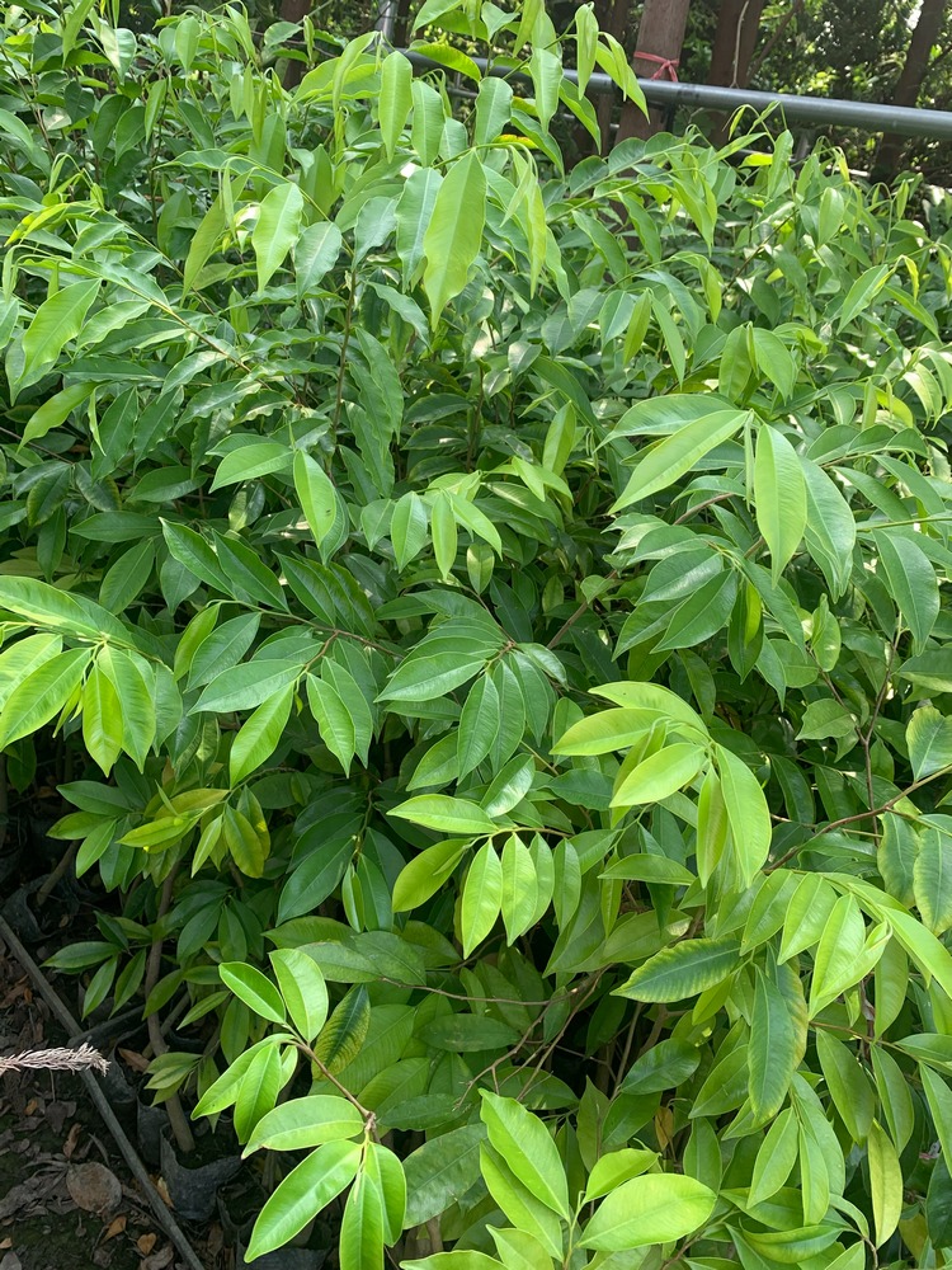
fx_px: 953
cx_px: 476
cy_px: 635
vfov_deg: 67.3
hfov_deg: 53.1
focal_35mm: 26
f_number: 1.8
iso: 25
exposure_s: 1/138
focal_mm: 4.25
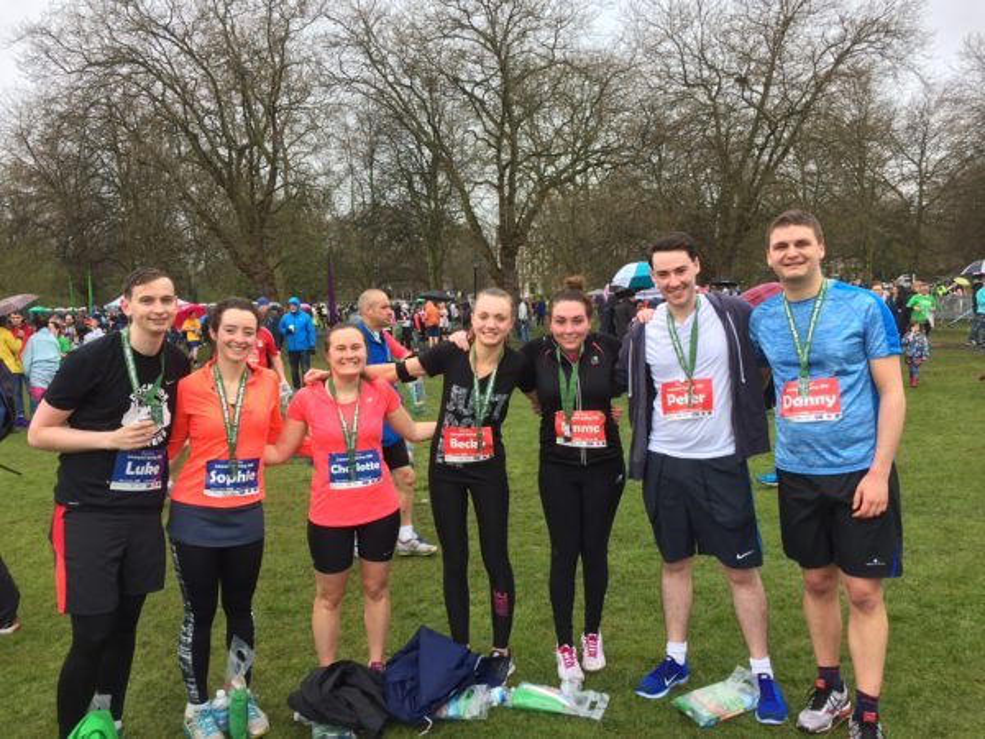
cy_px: 370
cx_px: 492
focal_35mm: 29
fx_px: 825
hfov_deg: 61.7
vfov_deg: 48.2
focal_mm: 4.15
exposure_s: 1/132
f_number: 2.2
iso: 32
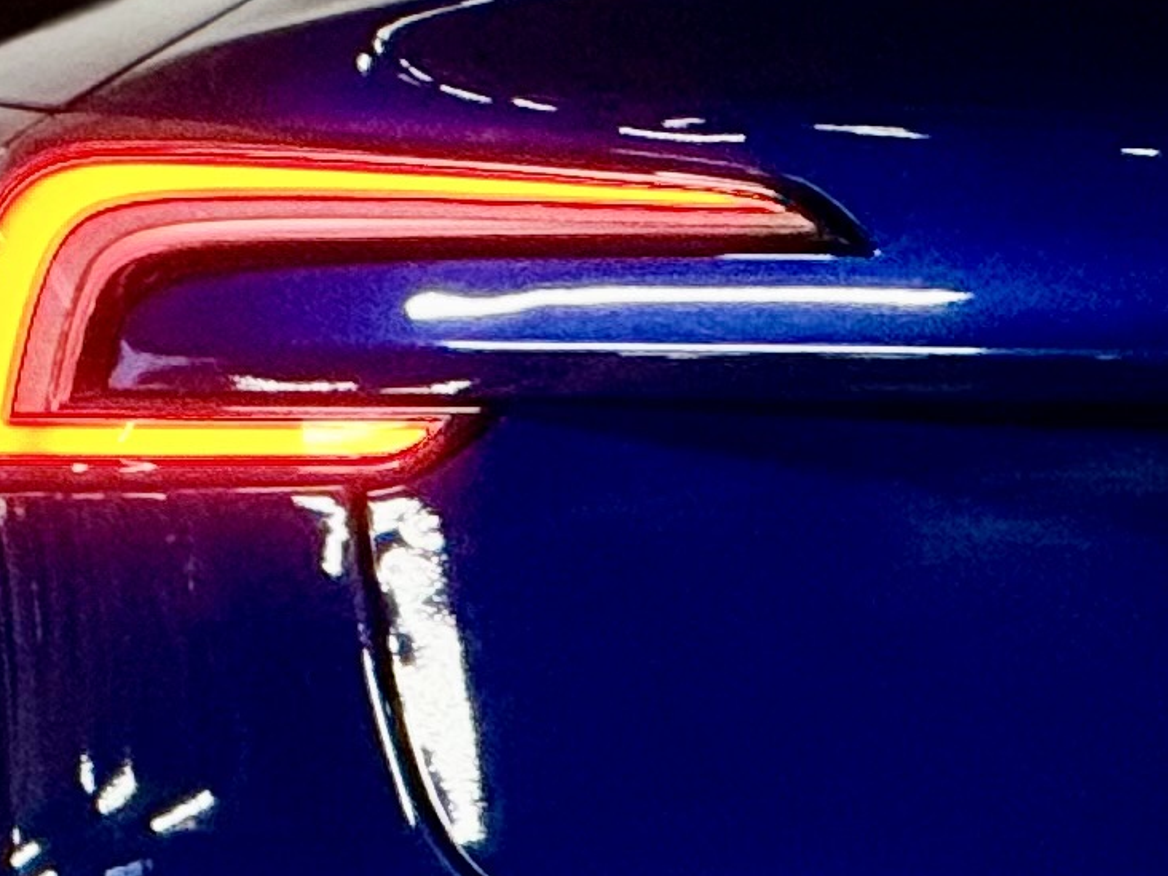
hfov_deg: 3.0
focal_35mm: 661
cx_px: 1797
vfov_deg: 2.3
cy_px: 582
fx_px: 22303
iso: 250
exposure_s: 1/50
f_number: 2.8
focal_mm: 15.66
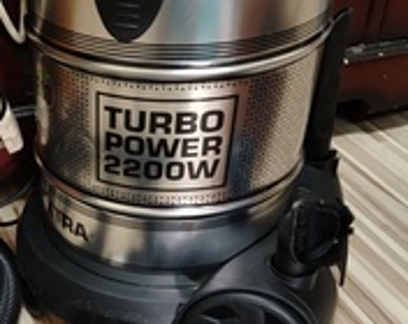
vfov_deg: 24.5
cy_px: 260
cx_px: 27
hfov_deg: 29.5
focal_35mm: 61
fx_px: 735
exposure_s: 1/33.3
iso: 2400
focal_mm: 5.25
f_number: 1.75
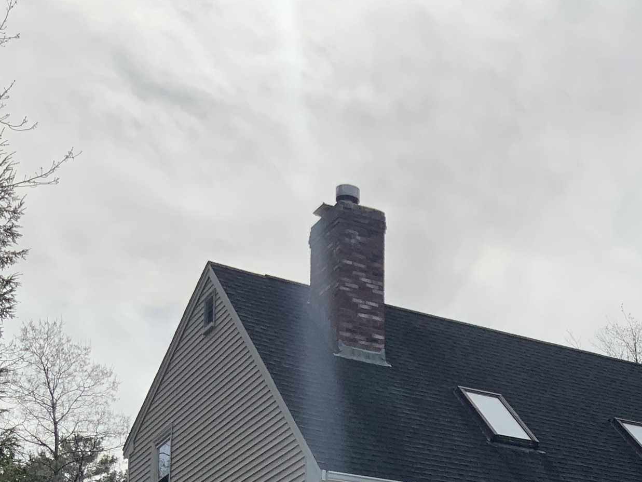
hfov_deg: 25.9
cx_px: 610
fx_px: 1335
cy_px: 579
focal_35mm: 72
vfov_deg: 19.3
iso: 20
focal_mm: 3
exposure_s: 1/4785
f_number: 1.8
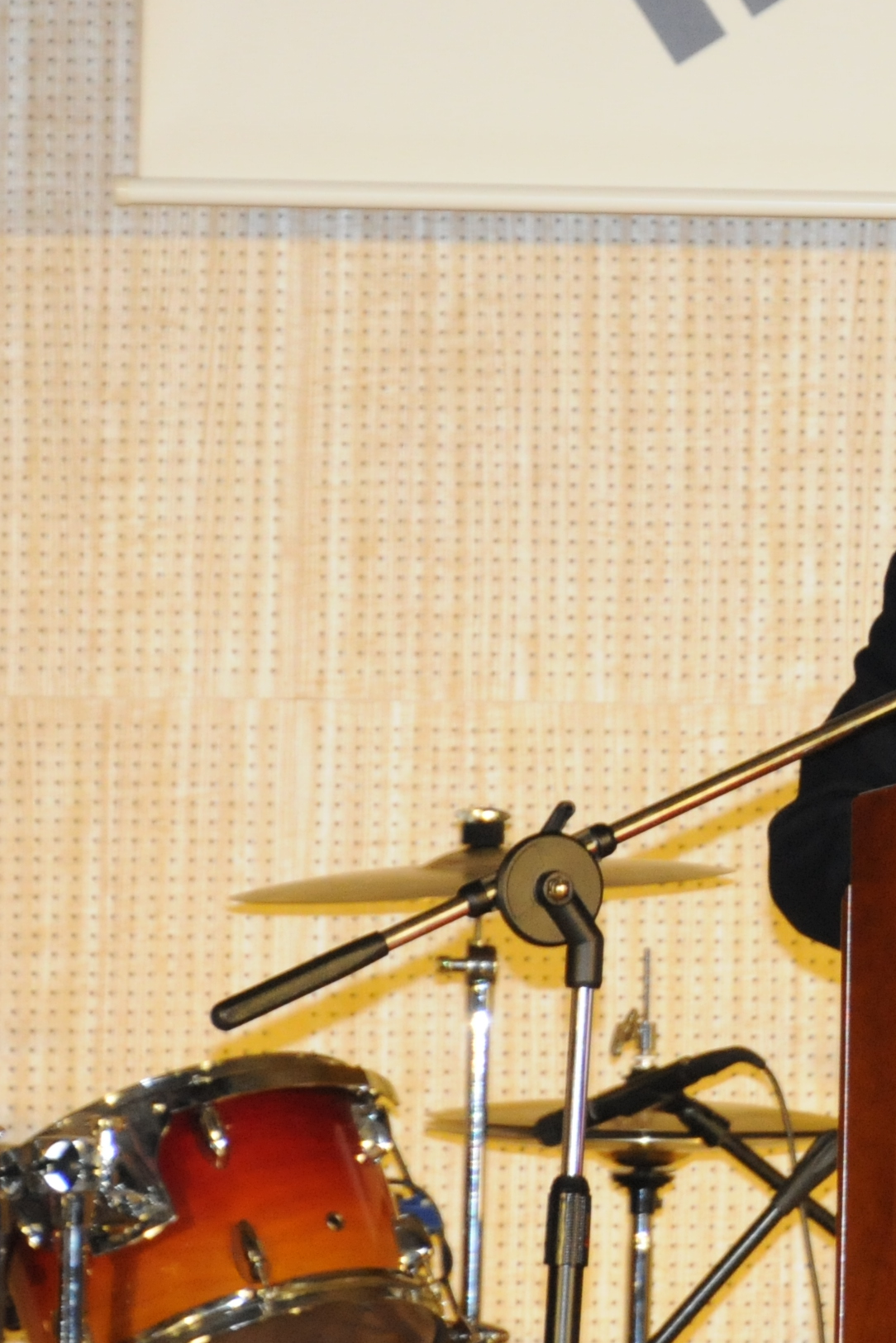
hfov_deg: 2.2
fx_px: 23593
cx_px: 1323
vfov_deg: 3.3
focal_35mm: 632
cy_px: 287
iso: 1250
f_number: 8
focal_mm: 160
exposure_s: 1/60
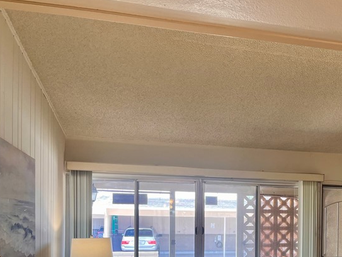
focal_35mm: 49
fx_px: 484
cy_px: 228
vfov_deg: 28.6
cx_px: 305
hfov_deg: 36.6
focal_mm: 5.1
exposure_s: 1/120
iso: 80
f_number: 1.6
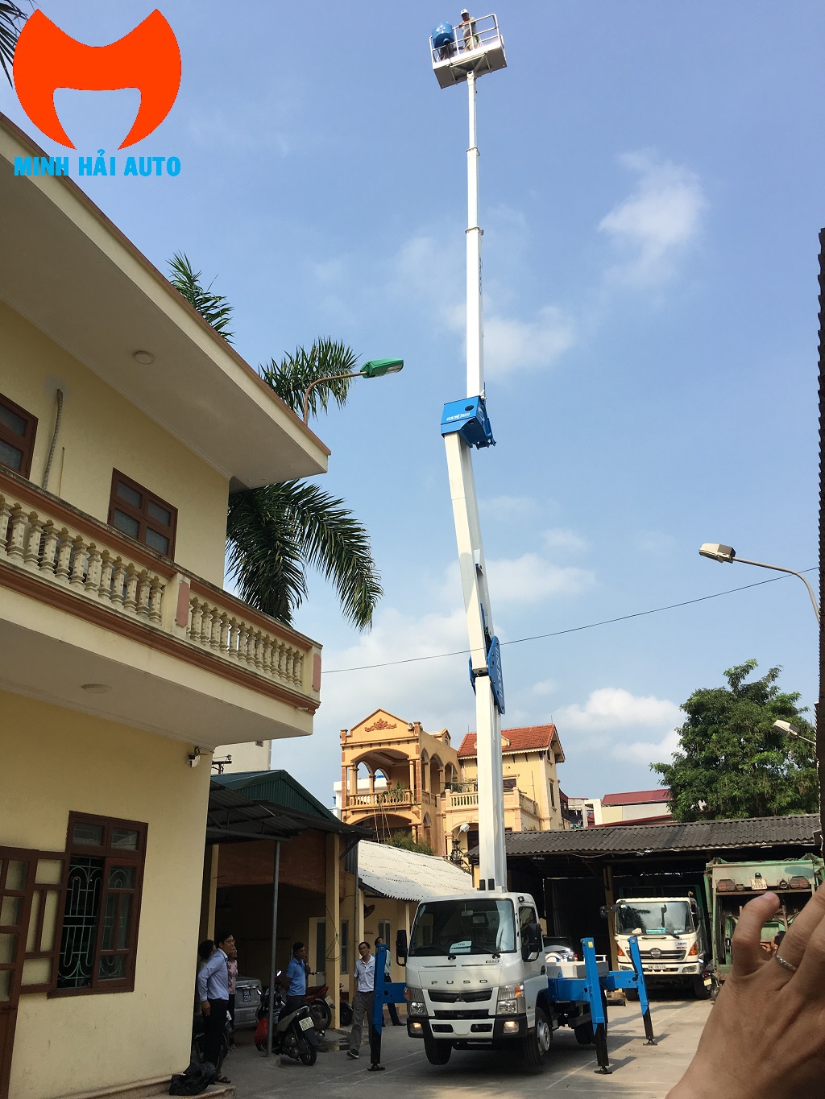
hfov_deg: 48.2
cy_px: 550
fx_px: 921
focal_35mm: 29
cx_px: 412
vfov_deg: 61.7
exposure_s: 1/1374
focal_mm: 4.15
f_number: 2.2
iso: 25
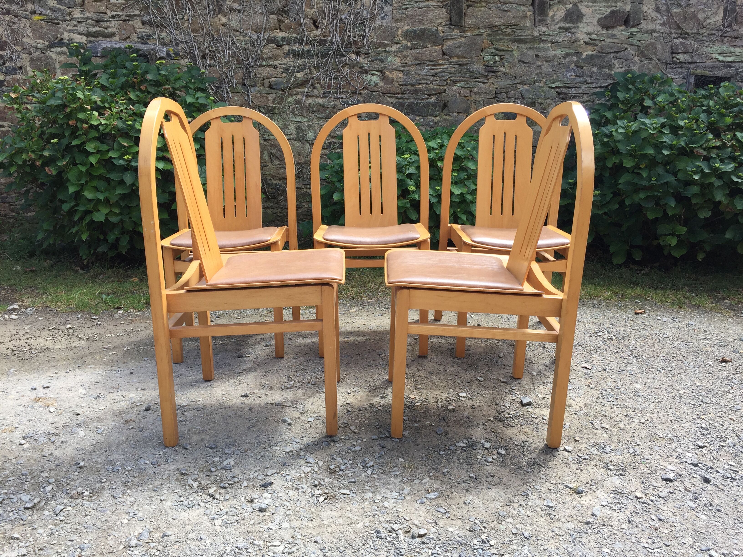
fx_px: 622
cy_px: 278
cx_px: 372
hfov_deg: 61.7
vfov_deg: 48.2
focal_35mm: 29
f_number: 2.2
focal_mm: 4.15
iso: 32
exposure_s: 1/514
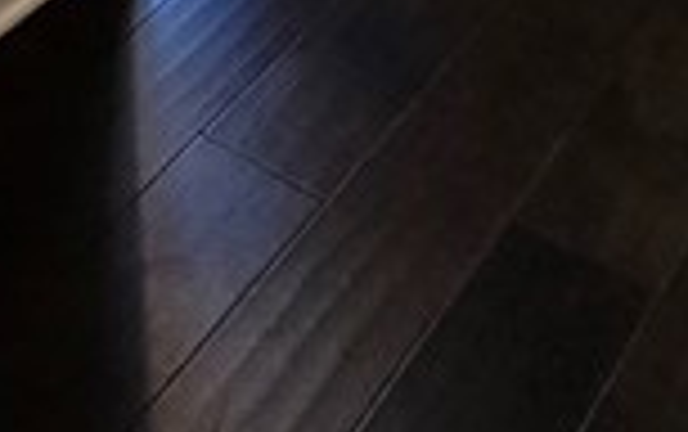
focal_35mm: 92
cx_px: -202
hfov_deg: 20.6
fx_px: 1727
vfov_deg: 8.9
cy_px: -1134
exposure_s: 1/60
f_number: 2.2
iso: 125
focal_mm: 2.2
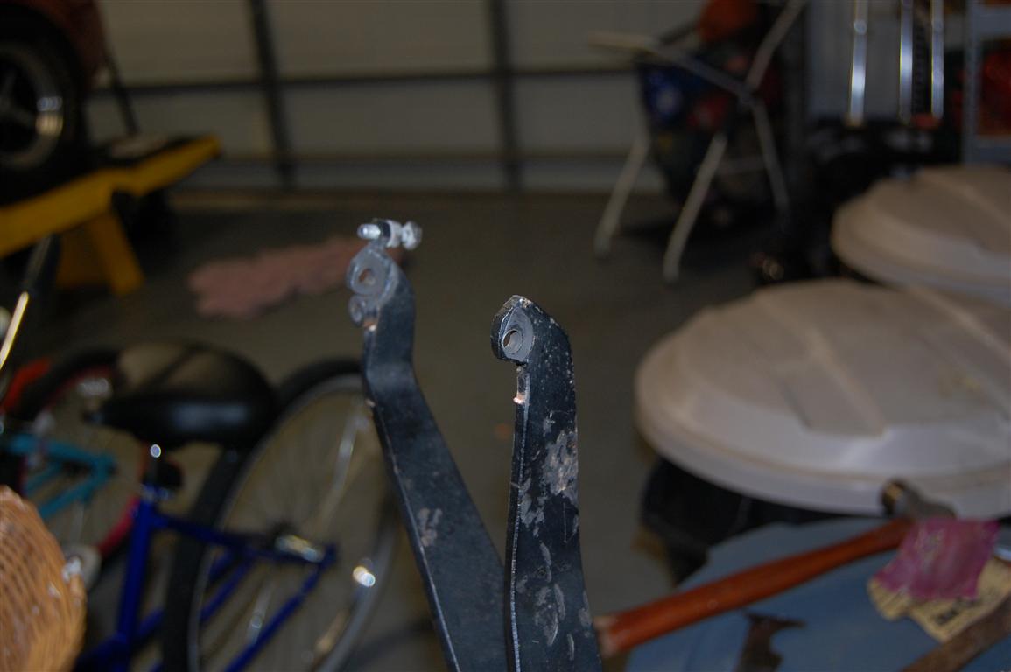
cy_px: 336
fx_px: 1178
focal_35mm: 42
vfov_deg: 31.8
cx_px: 506
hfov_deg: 46.4
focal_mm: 28
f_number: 4.2
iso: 400
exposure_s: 1/60
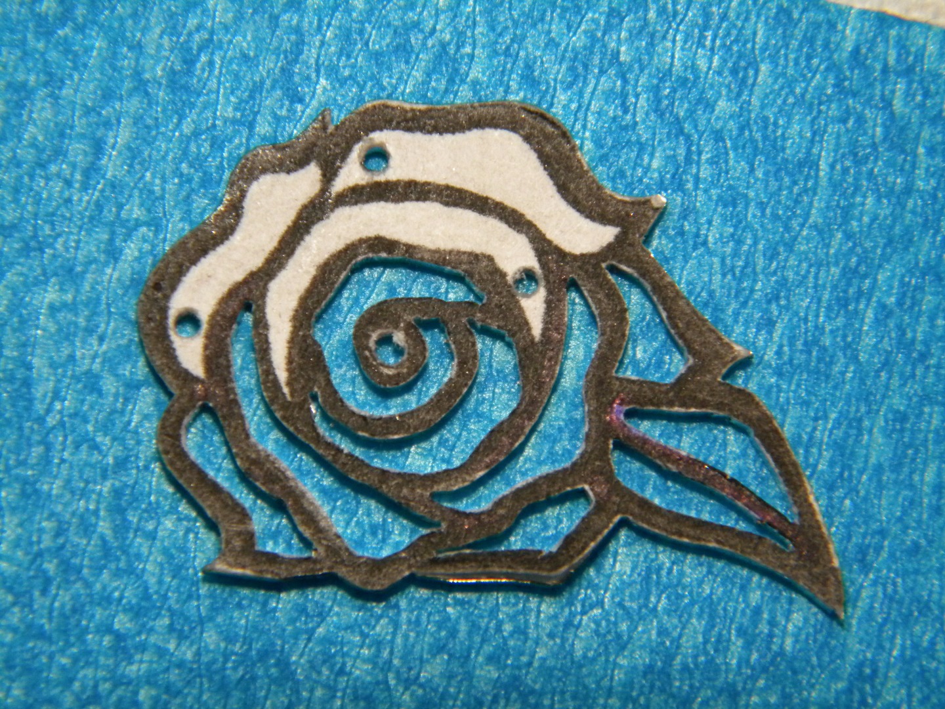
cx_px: 472
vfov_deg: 17.8
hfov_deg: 23.6
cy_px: 354
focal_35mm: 83
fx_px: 2266
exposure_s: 1/30
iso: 400
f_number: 9
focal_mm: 15.1
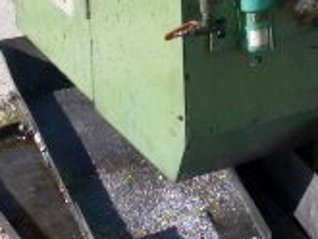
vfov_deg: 11.0
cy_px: -156
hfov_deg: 15.1
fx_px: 1177
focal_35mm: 128
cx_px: 318
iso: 100
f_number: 4.59
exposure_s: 1/652
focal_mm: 7.13
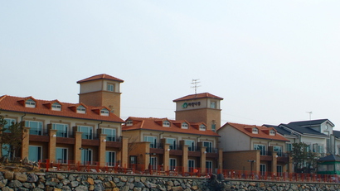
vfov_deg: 14.4
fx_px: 758
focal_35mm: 84
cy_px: 107
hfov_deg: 25.3
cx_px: 199
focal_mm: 31
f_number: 8
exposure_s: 1/250
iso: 100
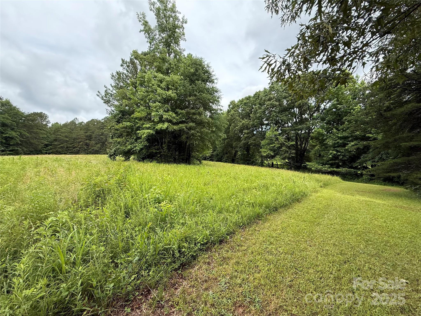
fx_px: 170
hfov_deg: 102.1
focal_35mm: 14
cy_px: 158
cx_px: 210
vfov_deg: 85.7
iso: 64
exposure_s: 1/559
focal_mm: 2.22
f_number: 2.2
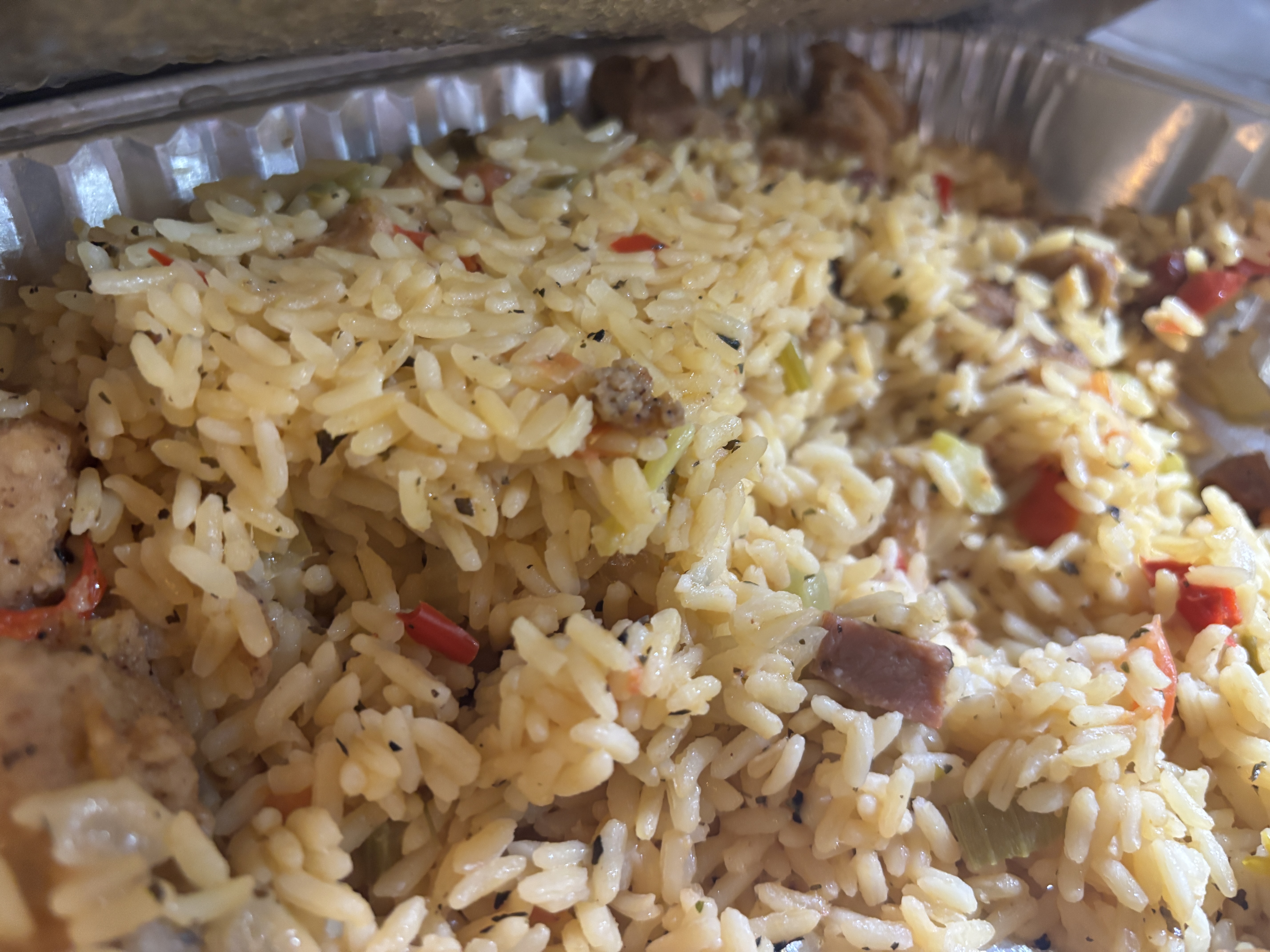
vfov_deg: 53.1
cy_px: 476
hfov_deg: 67.3
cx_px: 635
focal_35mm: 26
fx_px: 954
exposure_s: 1/60
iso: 400
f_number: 1.6
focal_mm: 5.96
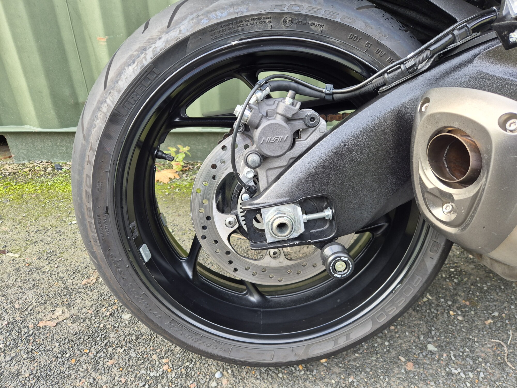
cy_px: 194
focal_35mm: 23
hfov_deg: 73.9
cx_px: 258
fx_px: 344
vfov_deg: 58.9
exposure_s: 1/180
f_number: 1.8
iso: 80
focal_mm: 5.4
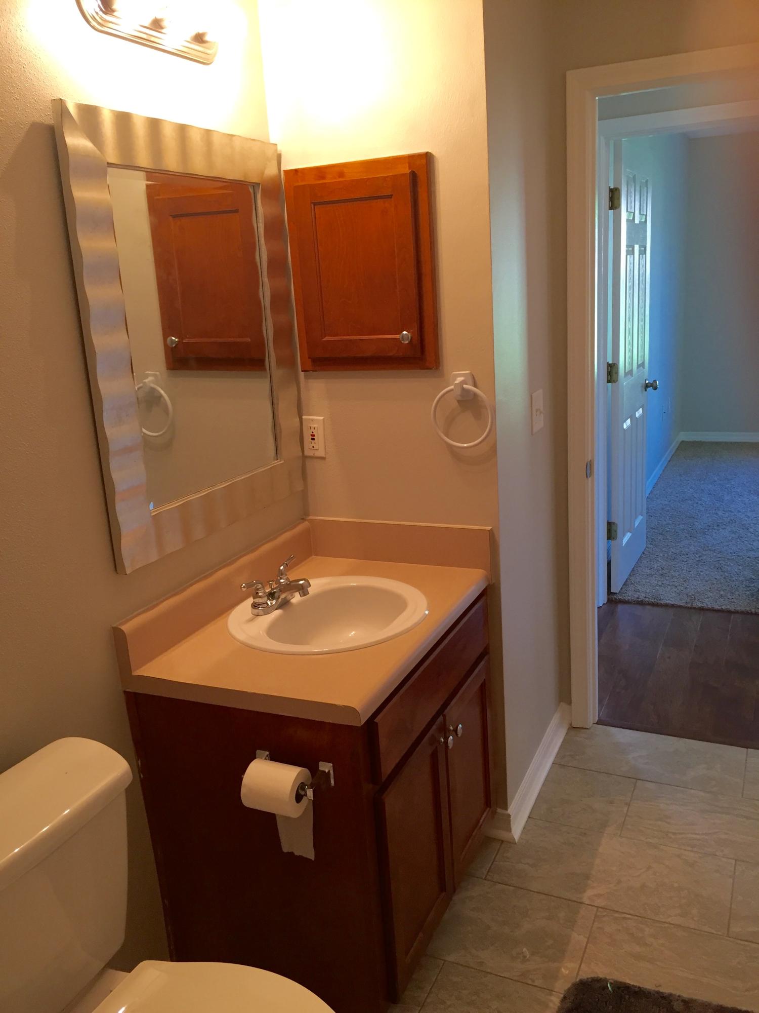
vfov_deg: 61.7
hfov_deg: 48.2
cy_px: 506
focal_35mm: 29
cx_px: 380
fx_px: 848
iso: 64
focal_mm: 4.15
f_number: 2.2
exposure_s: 1/30
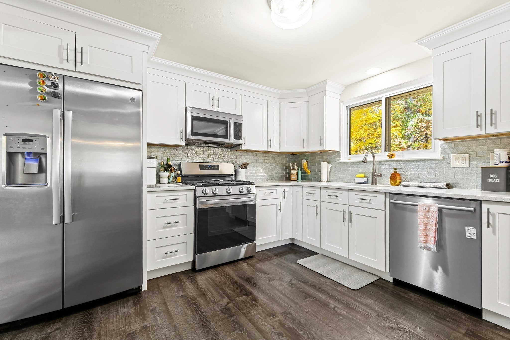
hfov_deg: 100.4
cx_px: 255
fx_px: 212
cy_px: 170
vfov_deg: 77.3
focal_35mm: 15
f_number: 9
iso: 800
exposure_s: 1/4
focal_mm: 10
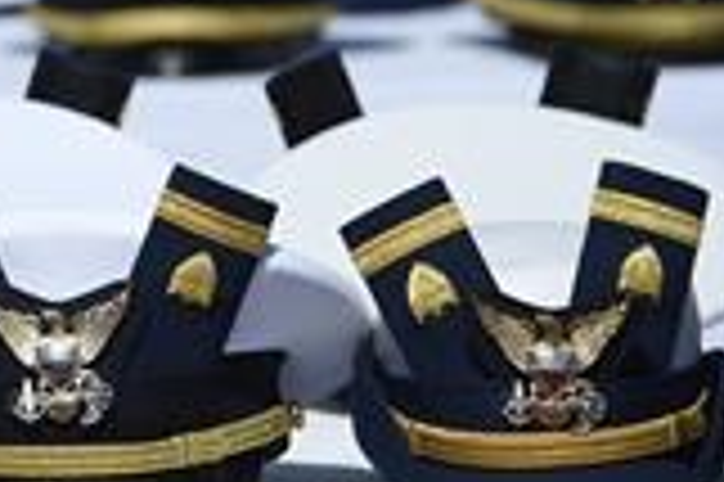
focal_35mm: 705
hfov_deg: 2.9
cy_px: -320
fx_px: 14164
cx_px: -576
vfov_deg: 1.9
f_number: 5.6
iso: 200
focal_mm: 175
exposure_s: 1/4000
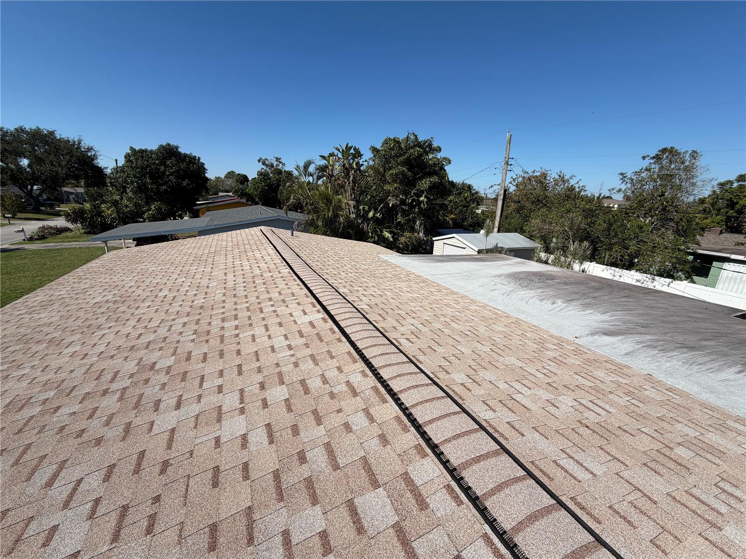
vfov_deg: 85.7
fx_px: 302
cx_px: 373
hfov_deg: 102.1
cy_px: 280
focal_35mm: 14
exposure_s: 1/1259
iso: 20
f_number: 2.2
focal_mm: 2.22
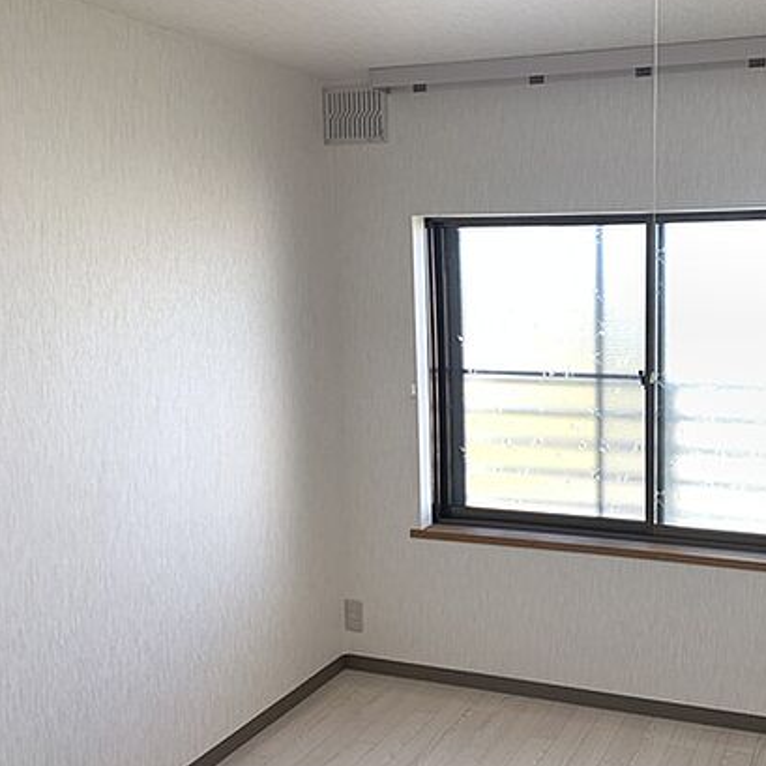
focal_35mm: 36
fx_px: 901
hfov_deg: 44.2
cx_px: 594
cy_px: 393
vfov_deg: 46.0
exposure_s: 1/100
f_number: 1.8
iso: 32
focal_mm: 4.25
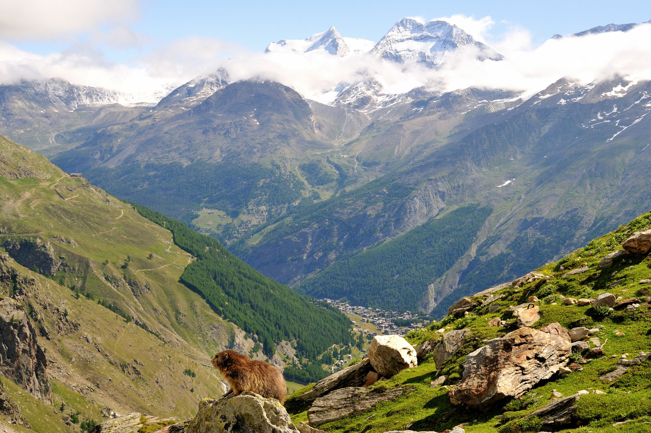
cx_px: 326
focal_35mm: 51
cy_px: 216
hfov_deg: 38.9
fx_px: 921
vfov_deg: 26.4
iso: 200
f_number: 11
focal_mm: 34
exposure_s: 1/250
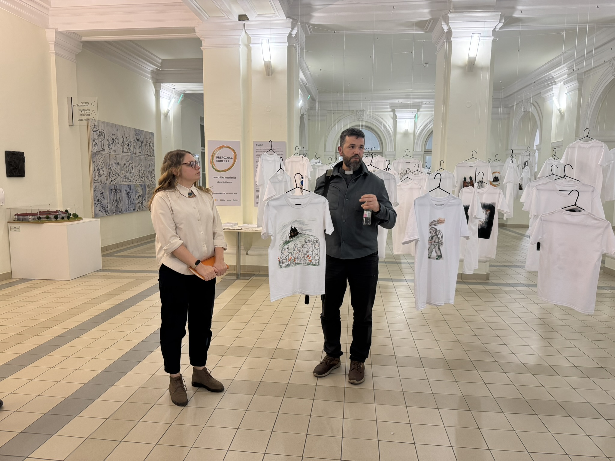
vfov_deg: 56.8
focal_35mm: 24
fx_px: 426
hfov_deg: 71.6
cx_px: 308
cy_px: 230
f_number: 1.78
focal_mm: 6.76
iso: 160
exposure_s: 1/50
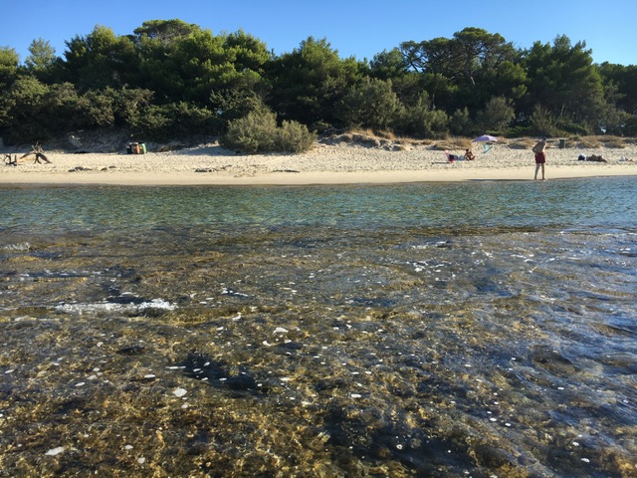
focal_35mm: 29
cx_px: 318
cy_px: 239
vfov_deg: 48.2
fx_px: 534
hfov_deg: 61.7
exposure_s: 1/950
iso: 25
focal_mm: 4.15
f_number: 2.2
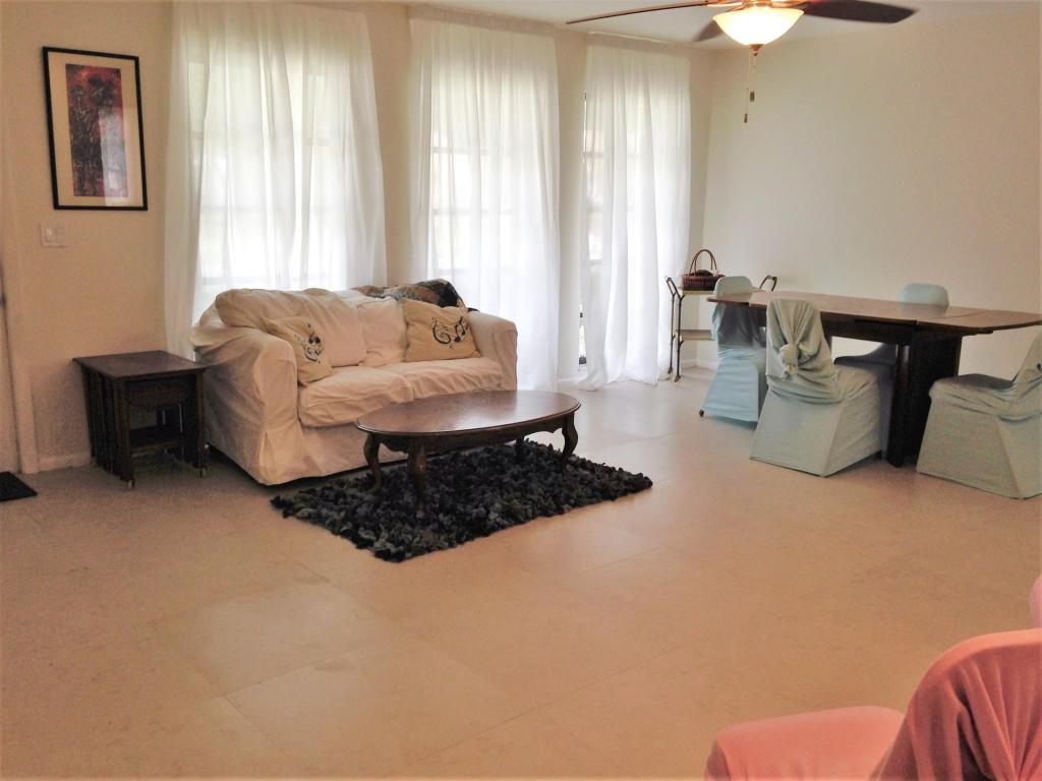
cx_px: 521
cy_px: 390
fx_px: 993
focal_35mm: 33
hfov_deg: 55.4
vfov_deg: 42.9
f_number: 2.4
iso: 50
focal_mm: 4.12
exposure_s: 1/60
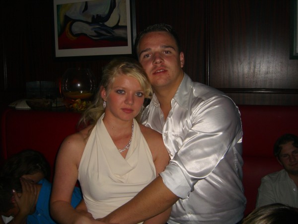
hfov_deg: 49.0
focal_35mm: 38
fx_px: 327
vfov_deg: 37.7
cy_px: 112
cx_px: 149
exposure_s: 1/60
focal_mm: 7.9
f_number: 2.8
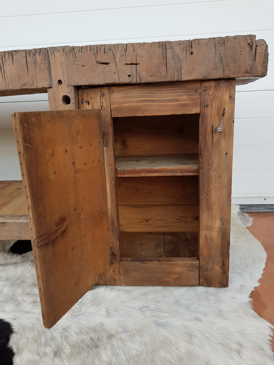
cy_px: 182
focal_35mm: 26
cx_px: 137
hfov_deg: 53.1
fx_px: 274
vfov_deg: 67.3
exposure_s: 1/100
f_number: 1.7
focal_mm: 4.2
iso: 50
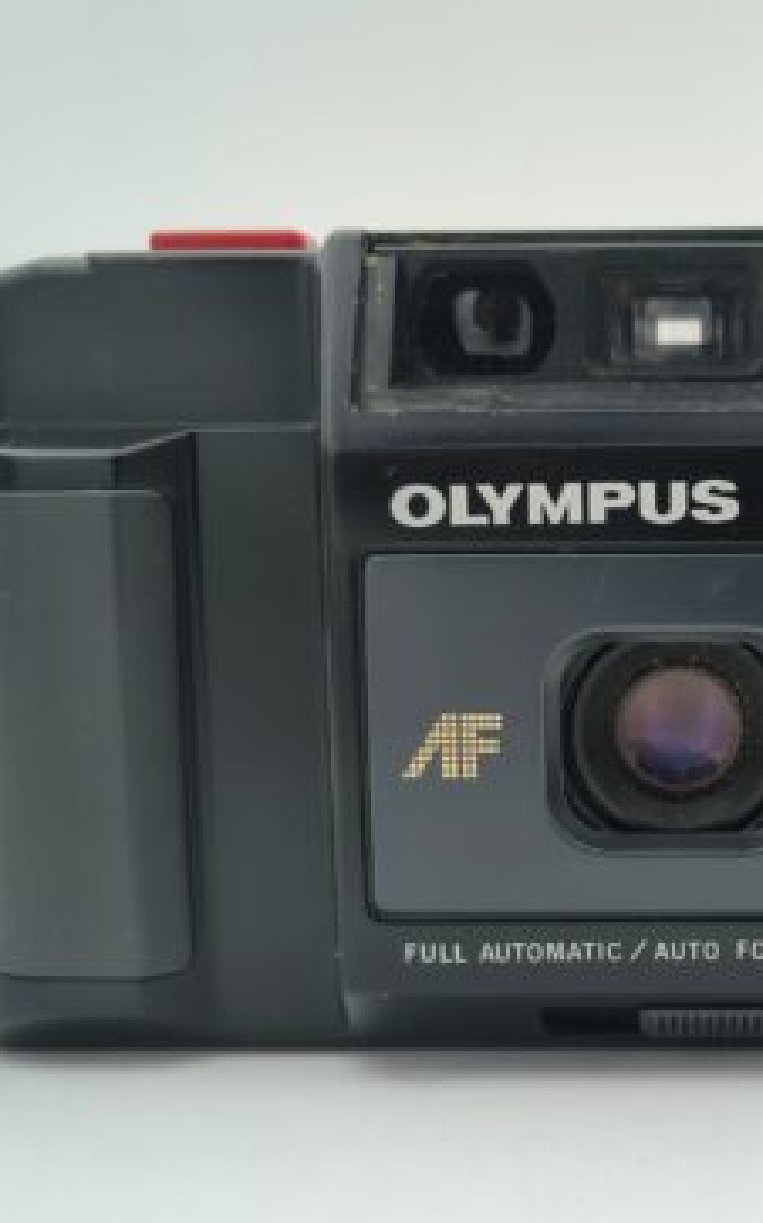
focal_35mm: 36
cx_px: 685
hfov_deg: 33.5
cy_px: 630
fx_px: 1199
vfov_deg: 54.0
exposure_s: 1/328
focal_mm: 5.56
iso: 100
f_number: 1.8
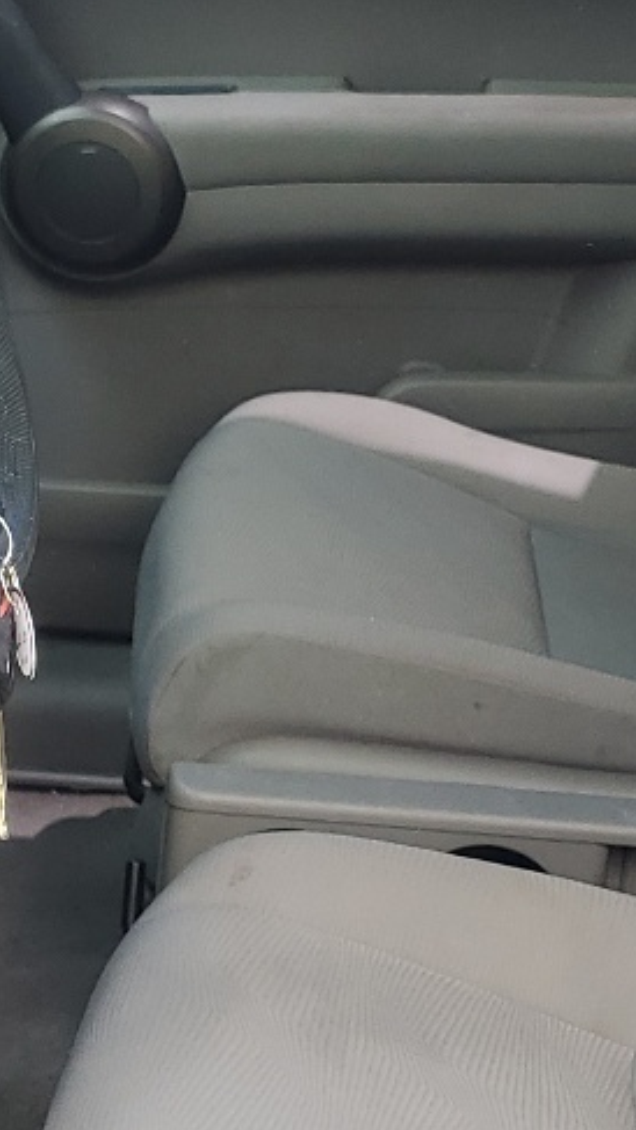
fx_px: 2788
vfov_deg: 22.9
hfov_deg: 13.0
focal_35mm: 93
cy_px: 705
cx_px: 441
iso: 50
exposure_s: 1/213
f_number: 1.5
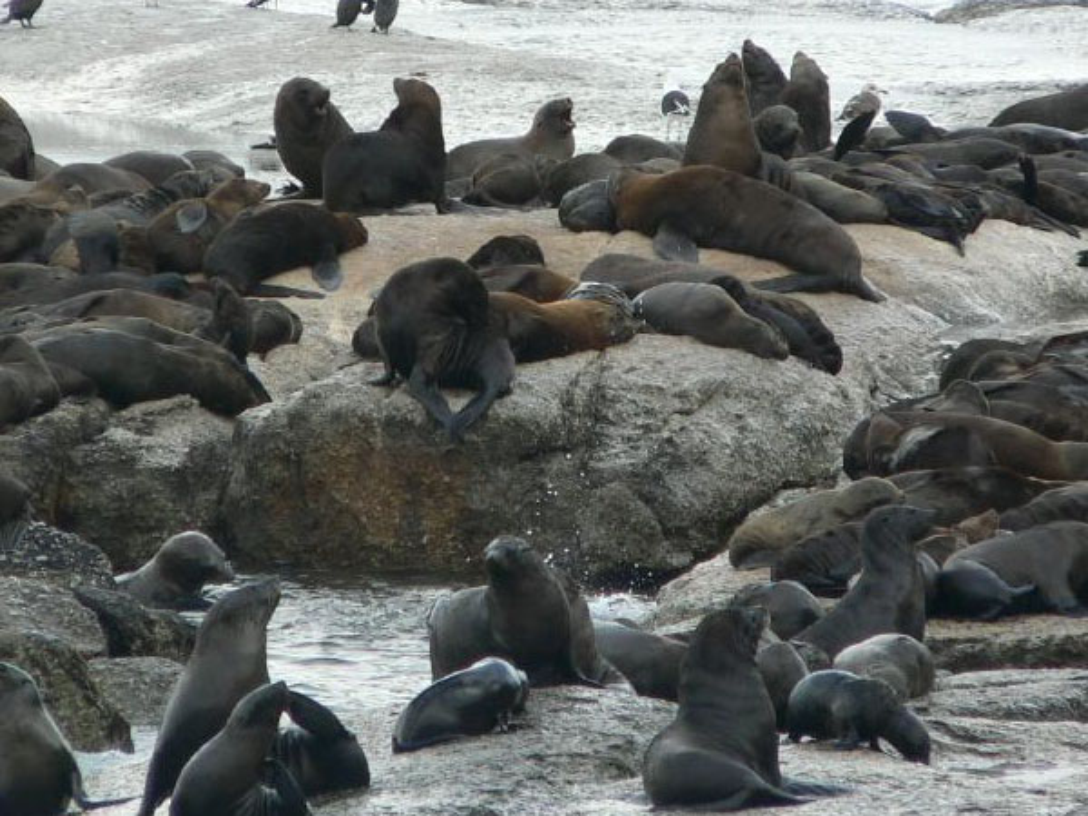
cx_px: 544
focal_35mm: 420
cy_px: 408
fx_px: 13201
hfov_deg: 4.7
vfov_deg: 3.5
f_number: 4
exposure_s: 1/160
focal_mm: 55.2
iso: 80
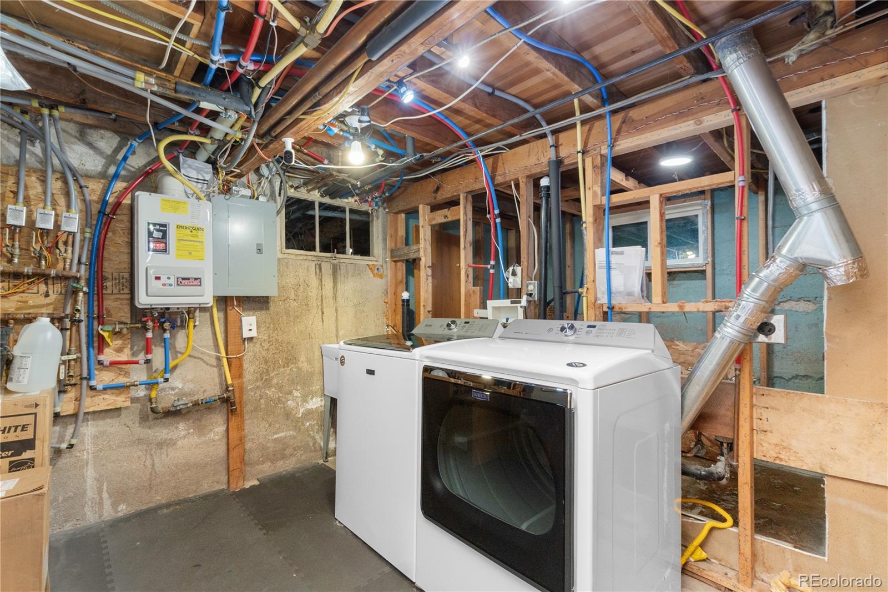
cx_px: 444
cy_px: 296
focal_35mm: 15
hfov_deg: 100.4
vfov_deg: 77.3
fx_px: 370
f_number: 9
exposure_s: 2
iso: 200
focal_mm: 10
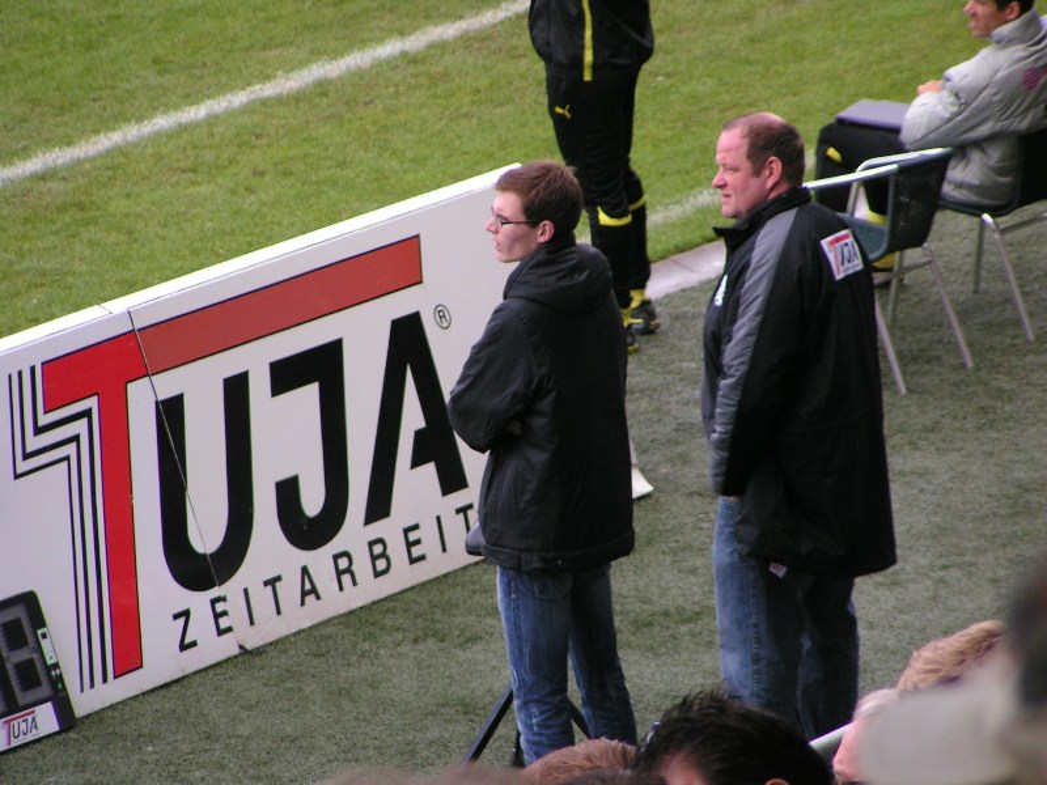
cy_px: 392
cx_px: 524
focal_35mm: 326
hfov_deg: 6.1
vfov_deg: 4.6
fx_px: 9860
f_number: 3.5
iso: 125
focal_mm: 49.8
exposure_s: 1/400
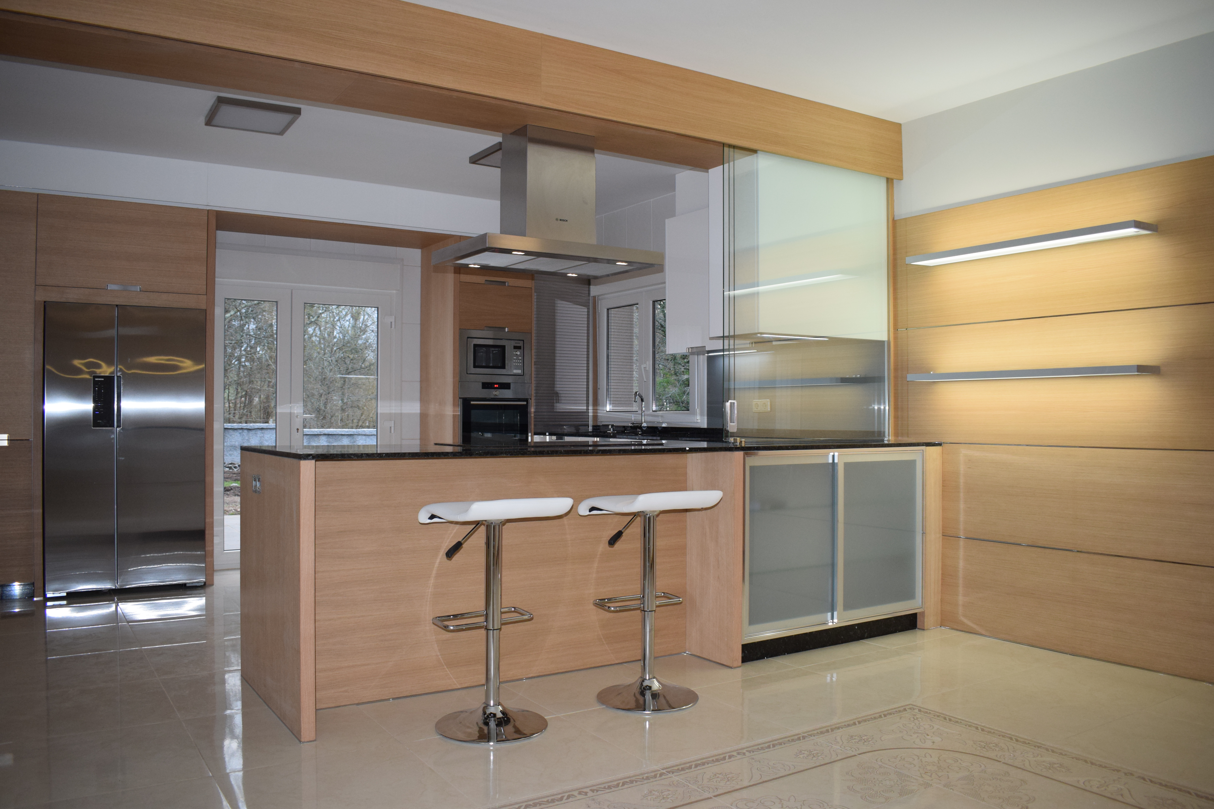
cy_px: 404
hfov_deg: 67.4
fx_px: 910
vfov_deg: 47.9
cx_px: 607
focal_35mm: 27
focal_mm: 18
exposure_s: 1/80
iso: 800
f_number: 4.5
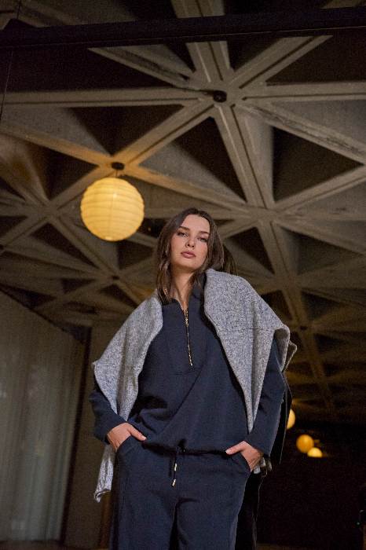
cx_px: 183
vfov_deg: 42.8
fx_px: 702
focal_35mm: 46
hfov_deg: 29.2
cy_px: 275
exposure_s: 1/125
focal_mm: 46
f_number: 4
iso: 640
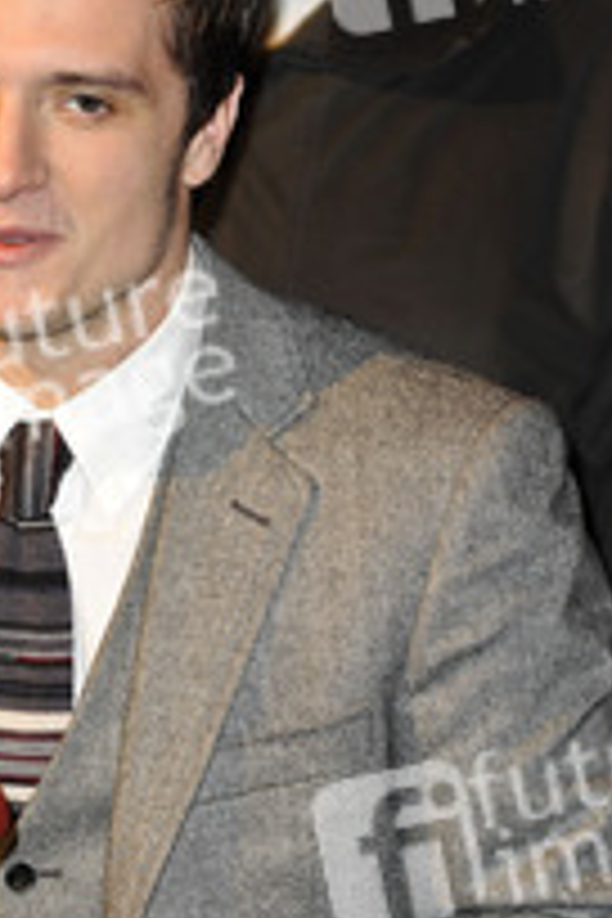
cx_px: 137
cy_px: 603
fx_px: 7751
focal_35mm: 304
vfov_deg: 6.8
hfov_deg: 4.5
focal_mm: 155
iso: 800
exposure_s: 1/80
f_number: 6.3
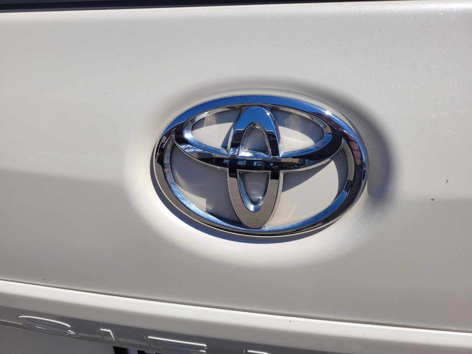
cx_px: 236
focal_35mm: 26
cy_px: 177
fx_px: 355
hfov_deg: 67.3
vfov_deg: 53.1
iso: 40
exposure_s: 1/3502
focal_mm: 5.4
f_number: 1.8
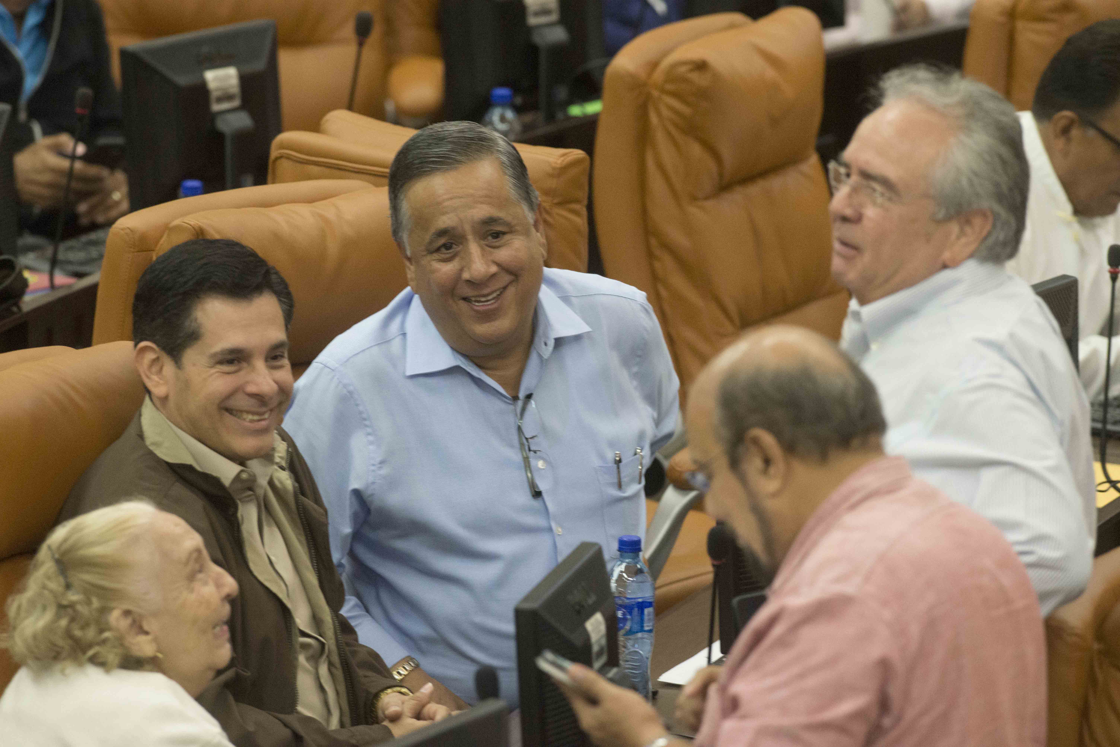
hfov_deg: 6.9
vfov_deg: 4.6
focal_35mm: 300
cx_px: 560
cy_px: 374
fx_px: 9336
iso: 5000
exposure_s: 1/125
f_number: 5
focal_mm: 300
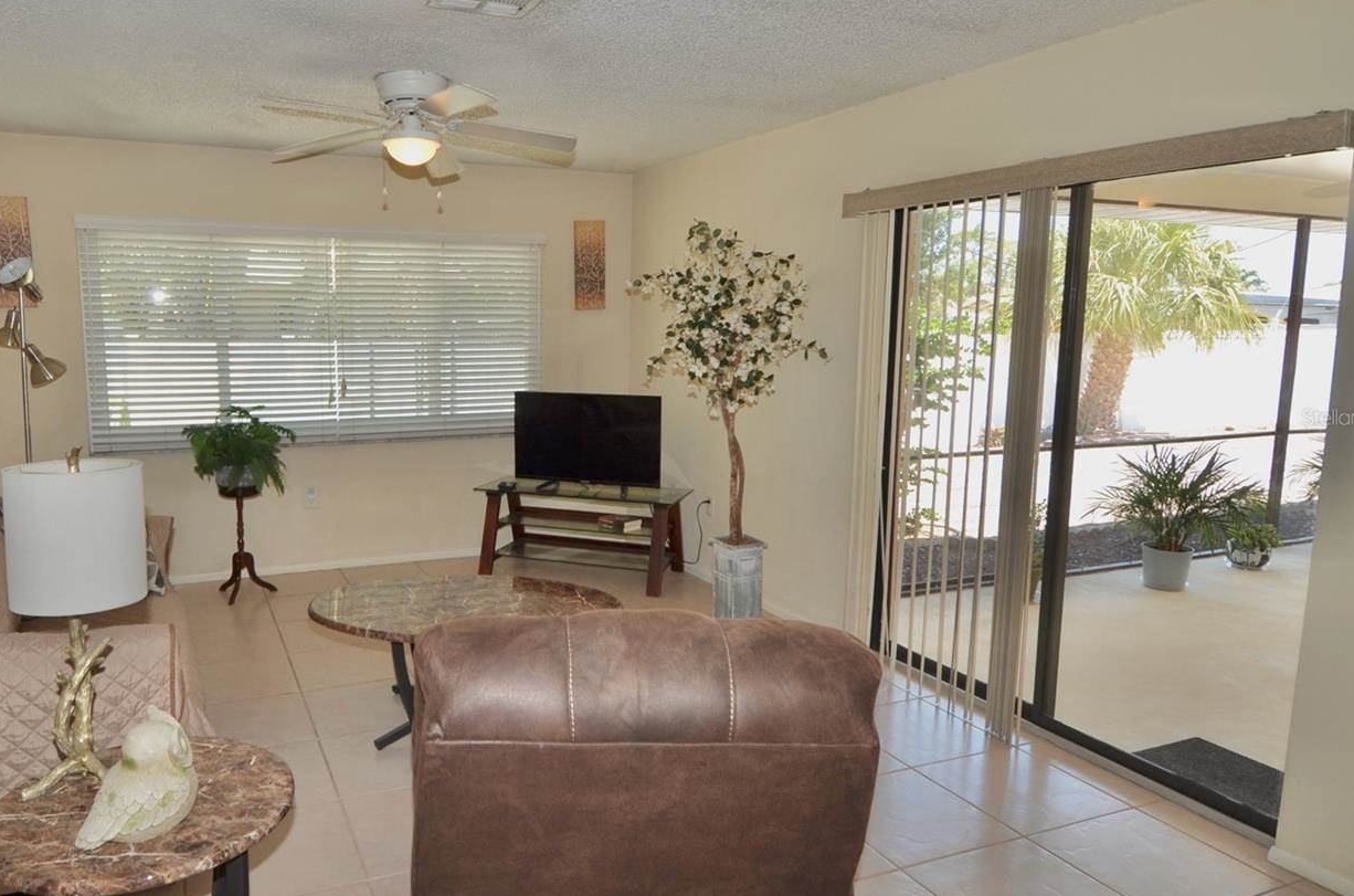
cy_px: 417
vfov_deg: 28.5
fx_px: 1763
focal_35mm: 47
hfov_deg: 41.7
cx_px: 517
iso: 200
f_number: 5.6
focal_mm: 24
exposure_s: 1/125
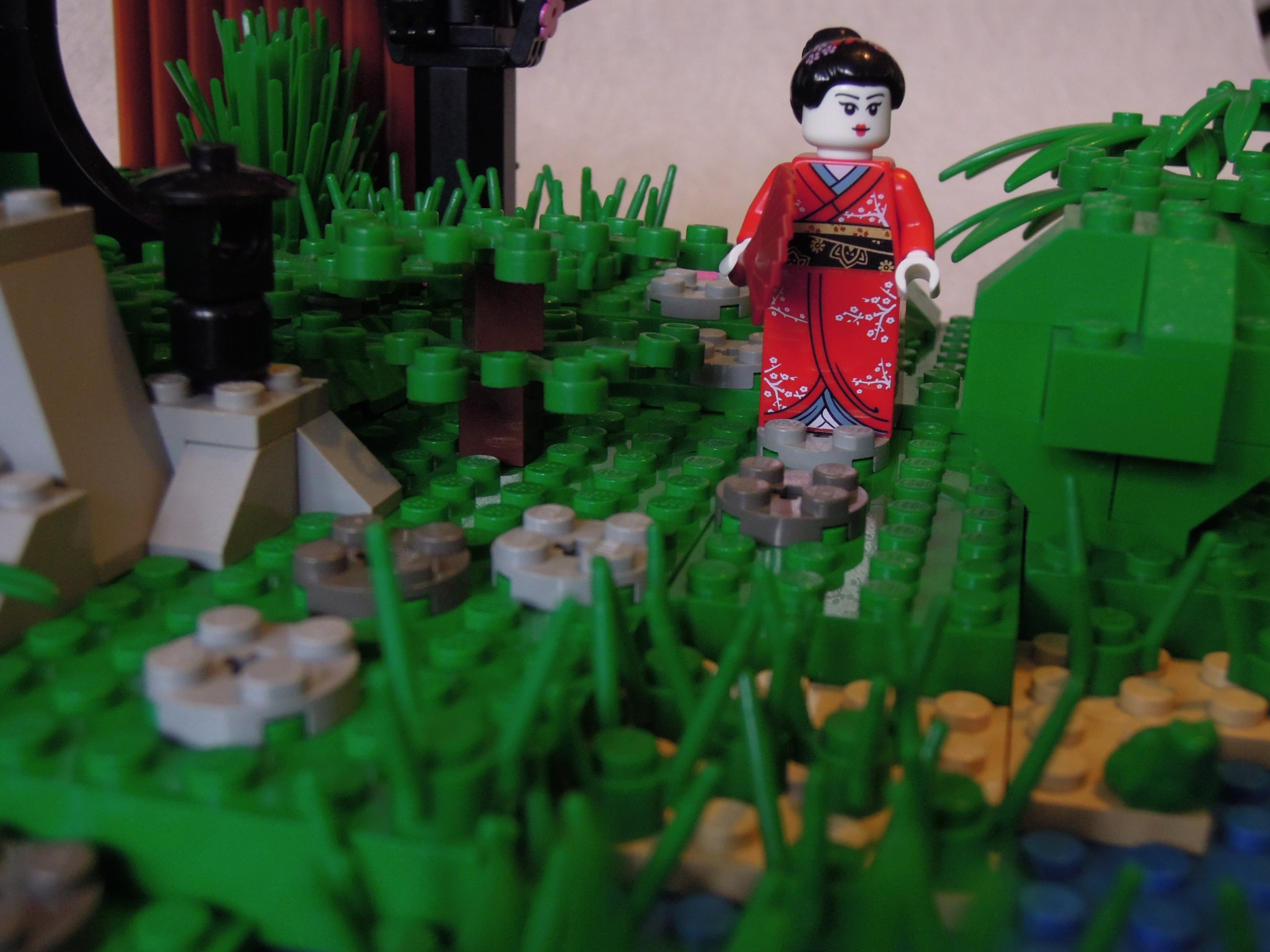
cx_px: 635
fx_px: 1651
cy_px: 476
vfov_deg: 32.2
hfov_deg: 42.1
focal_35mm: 45
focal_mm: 8.1
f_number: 3.5
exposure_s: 1/50
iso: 360
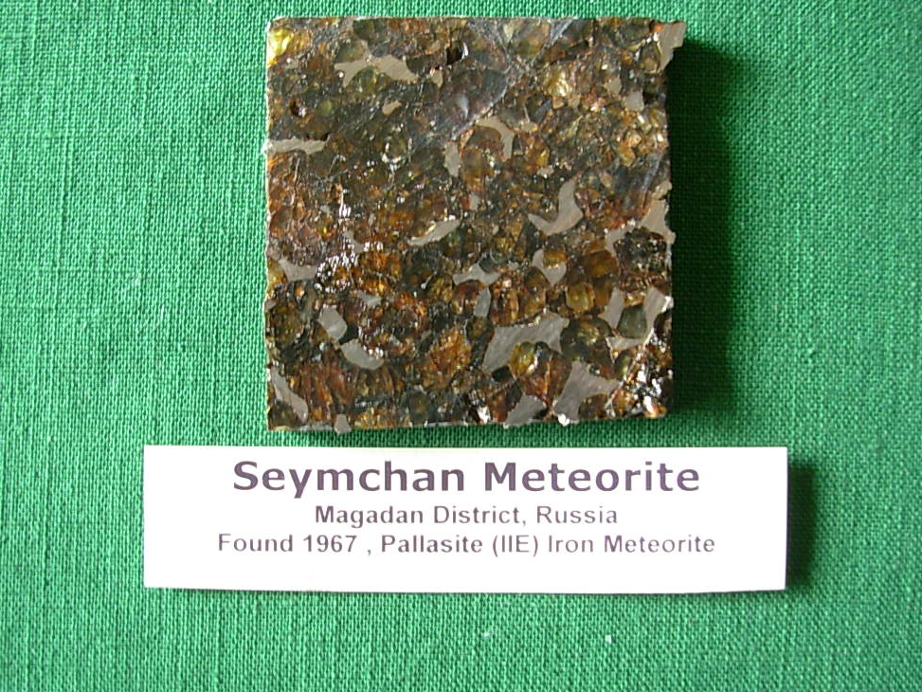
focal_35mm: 40
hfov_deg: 46.8
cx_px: 482
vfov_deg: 36.0
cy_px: 343
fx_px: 1066
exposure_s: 1/4
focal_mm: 6.3
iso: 56
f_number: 2.9
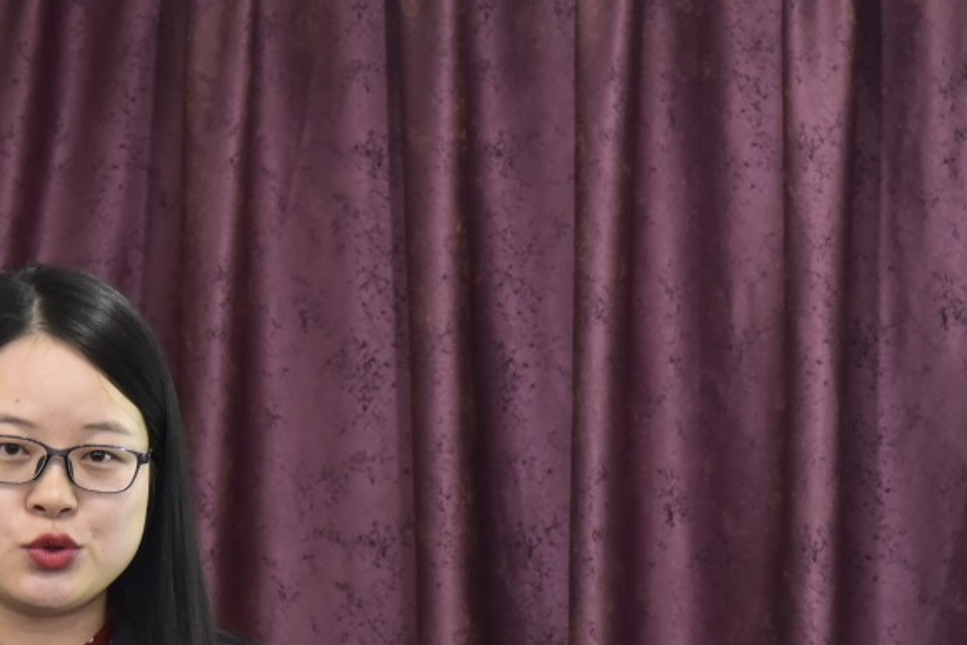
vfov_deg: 4.1
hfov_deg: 6.1
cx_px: 113
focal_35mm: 335
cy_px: 482
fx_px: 9000
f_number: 5.6
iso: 1600
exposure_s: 1/30
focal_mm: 120
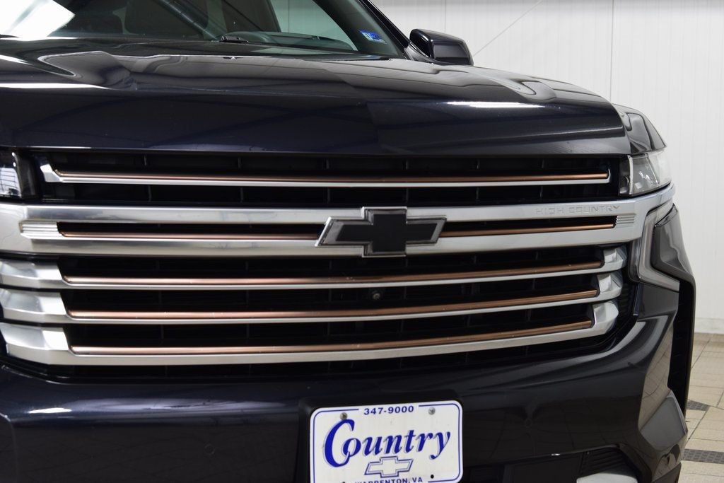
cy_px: 242
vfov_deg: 18.9
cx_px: 362
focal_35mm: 72
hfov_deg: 28.1
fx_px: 1448
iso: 450
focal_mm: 48
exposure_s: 1/15
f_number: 6.3
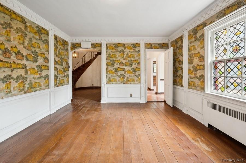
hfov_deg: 104.3
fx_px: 96
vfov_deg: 81.1
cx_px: 123
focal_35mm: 14
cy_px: 82
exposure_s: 1/2
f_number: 11
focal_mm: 14
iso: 200
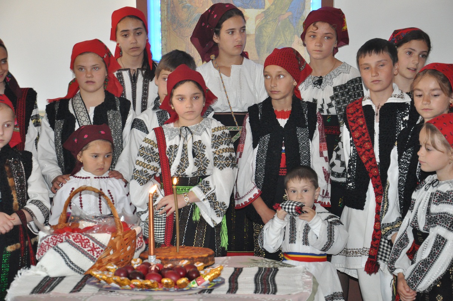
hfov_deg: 26.0
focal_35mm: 78
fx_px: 980
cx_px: 226
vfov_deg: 17.4
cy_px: 150
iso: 2000
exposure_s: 1/60
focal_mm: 52
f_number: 5
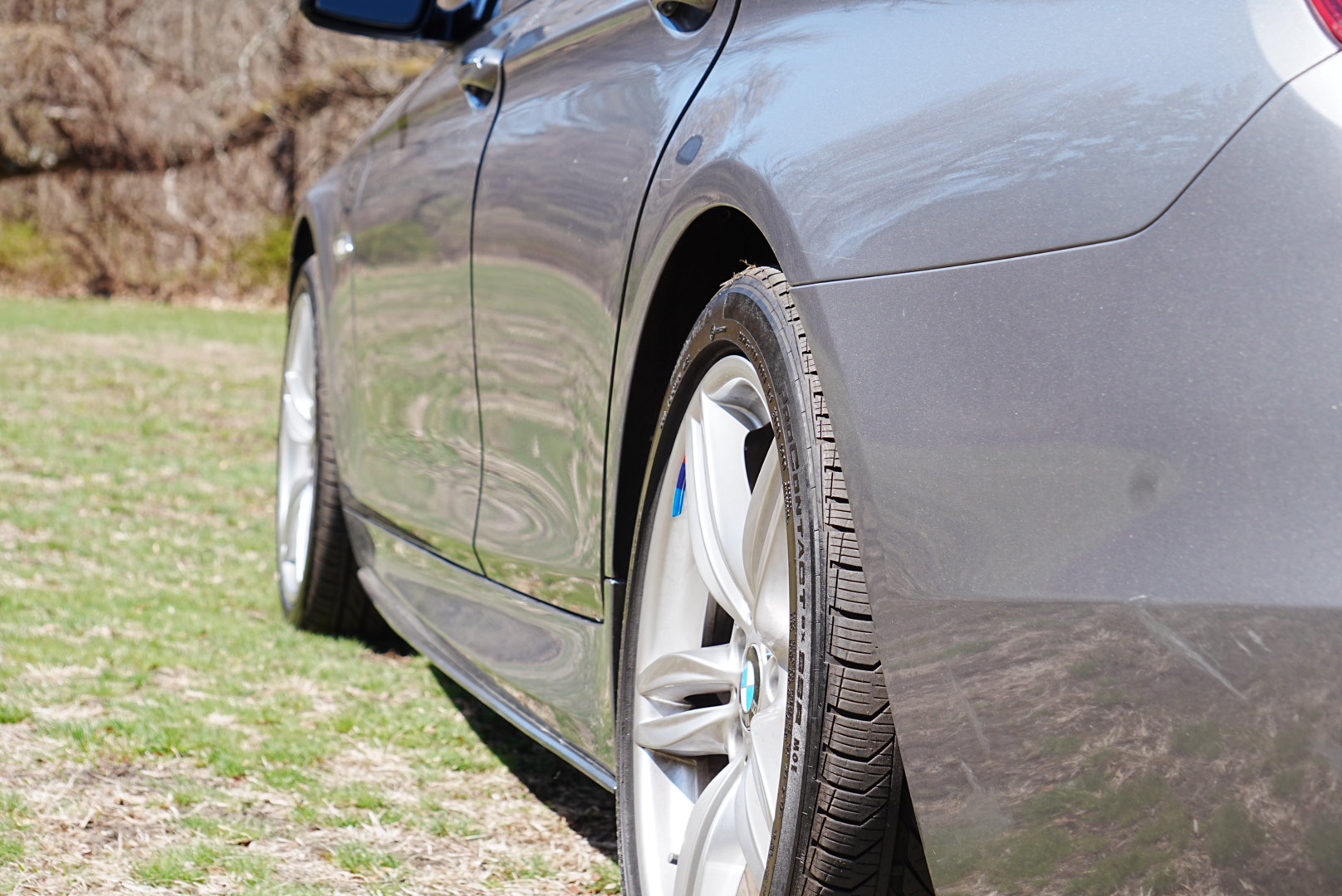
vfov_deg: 16.6
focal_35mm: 82
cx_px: 671
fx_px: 3078
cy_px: 448
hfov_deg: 24.6
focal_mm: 55
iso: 100
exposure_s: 1/200
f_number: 6.3
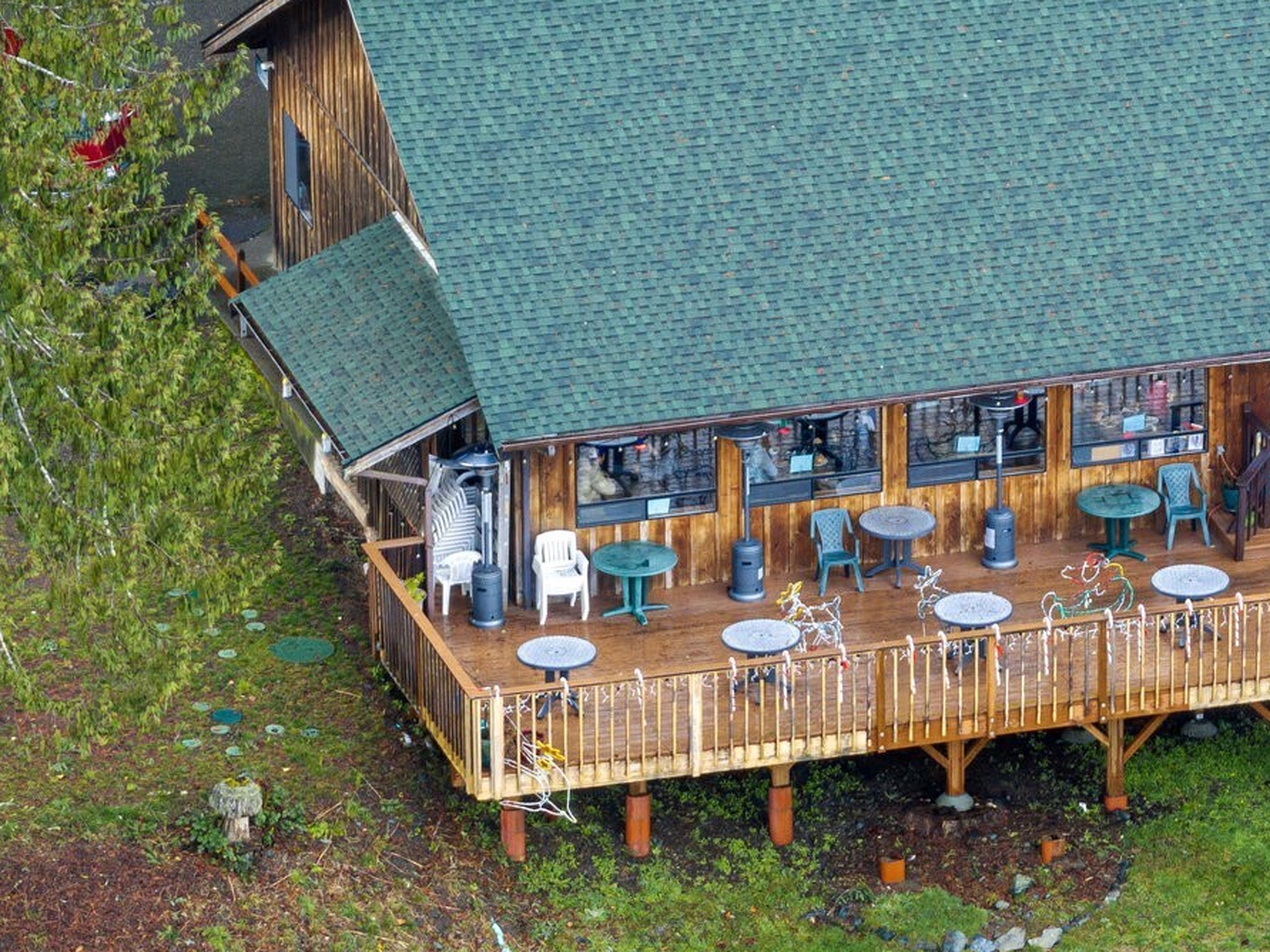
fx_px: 10932
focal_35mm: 298
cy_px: 393
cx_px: 1082
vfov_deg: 5.0
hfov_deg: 6.6
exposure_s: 1/30
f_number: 3.4
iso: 100
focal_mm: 30.71
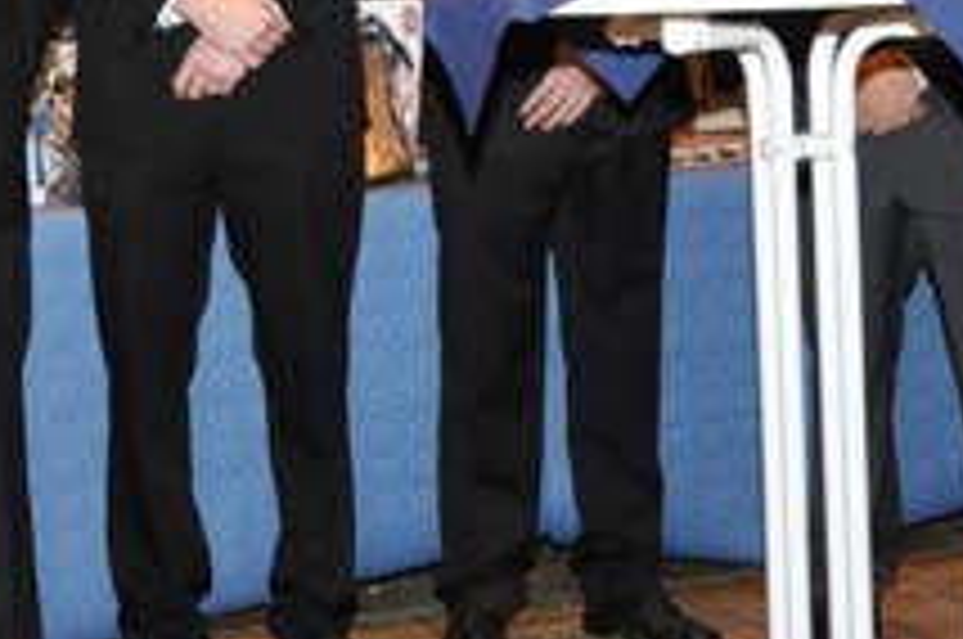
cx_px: 585
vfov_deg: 13.4
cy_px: 34
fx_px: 2698
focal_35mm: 101
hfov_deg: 20.2
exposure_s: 1/60
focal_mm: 18
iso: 800
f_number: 4
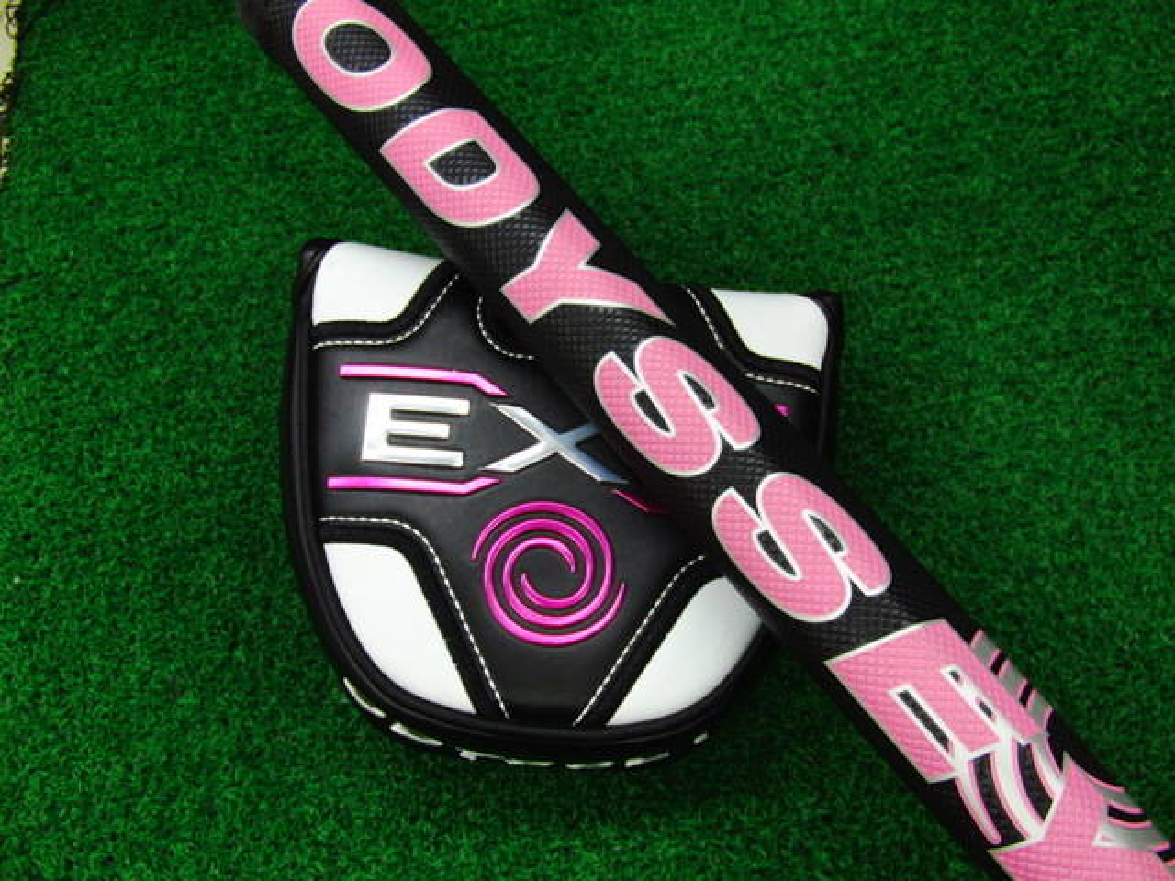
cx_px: 588
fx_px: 1256
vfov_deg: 38.7
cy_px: 440
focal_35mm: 37
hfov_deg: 50.1
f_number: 3.6
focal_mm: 6.42
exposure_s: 1/80
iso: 400
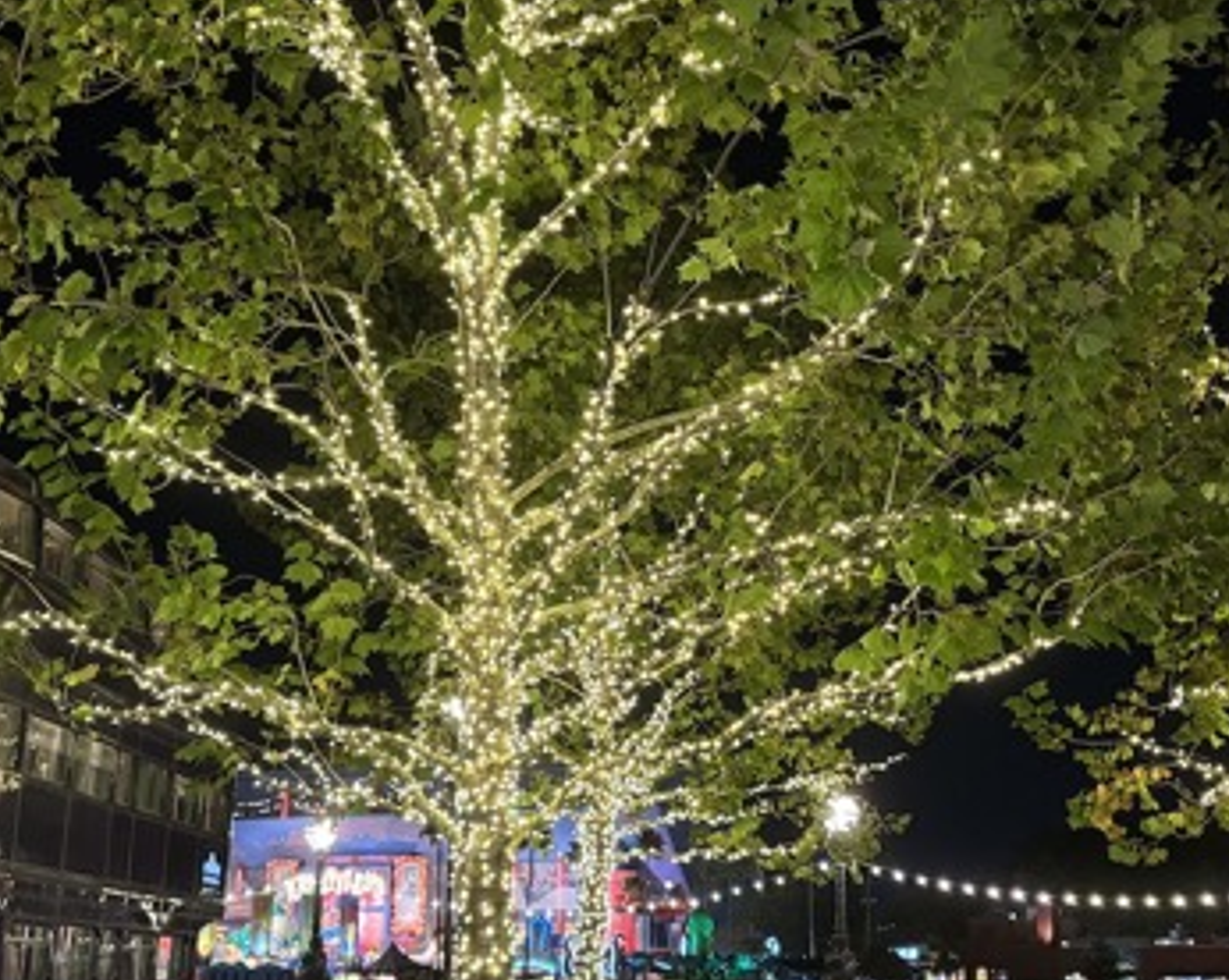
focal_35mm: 47
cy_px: 579
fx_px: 1708
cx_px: 611
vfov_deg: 32.0
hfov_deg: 39.6
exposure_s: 1/40
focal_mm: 5.96
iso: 640
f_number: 1.6
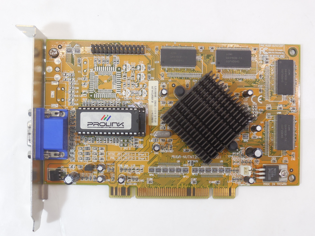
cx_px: 151
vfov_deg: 45.3
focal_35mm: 31
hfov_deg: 58.3
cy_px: 135
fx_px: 282
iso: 140
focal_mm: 4.6
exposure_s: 1/30
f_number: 3.5
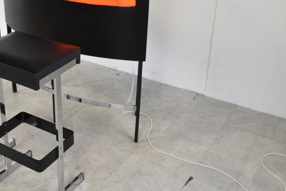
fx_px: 389
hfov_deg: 39.5
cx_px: 80
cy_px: 65
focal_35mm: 49
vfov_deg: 27.4
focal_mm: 18
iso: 100
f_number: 3.5
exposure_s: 1/30
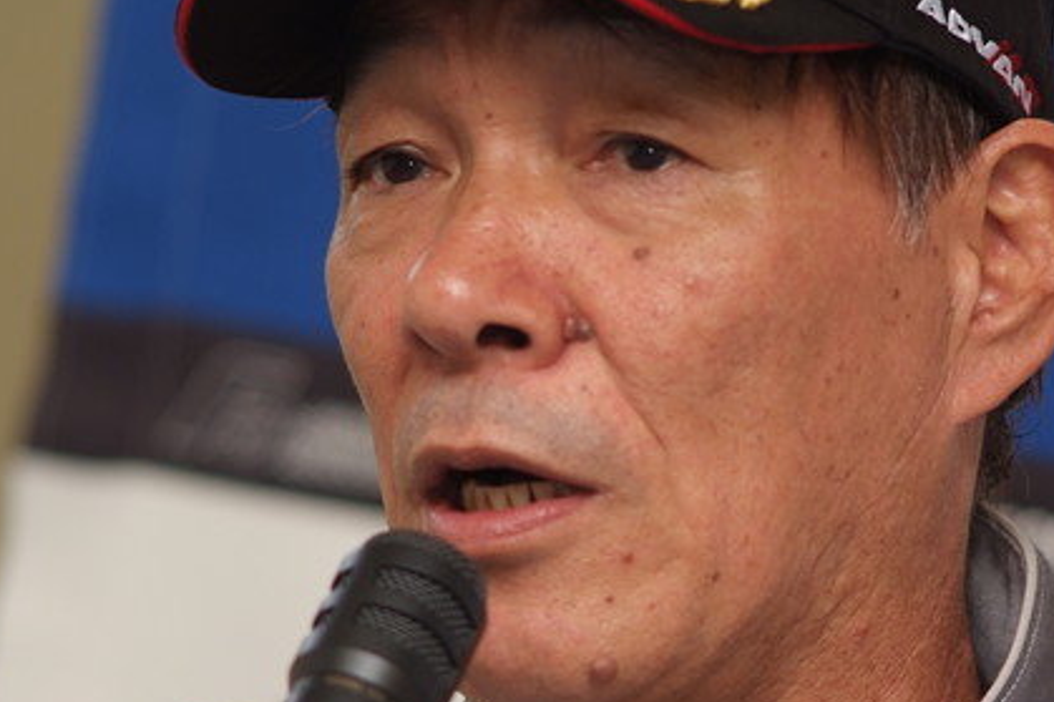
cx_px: 636
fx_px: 13579
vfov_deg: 3.0
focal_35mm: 464
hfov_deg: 4.4
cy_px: 415
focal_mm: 180
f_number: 2.8
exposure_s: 1/250
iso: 400
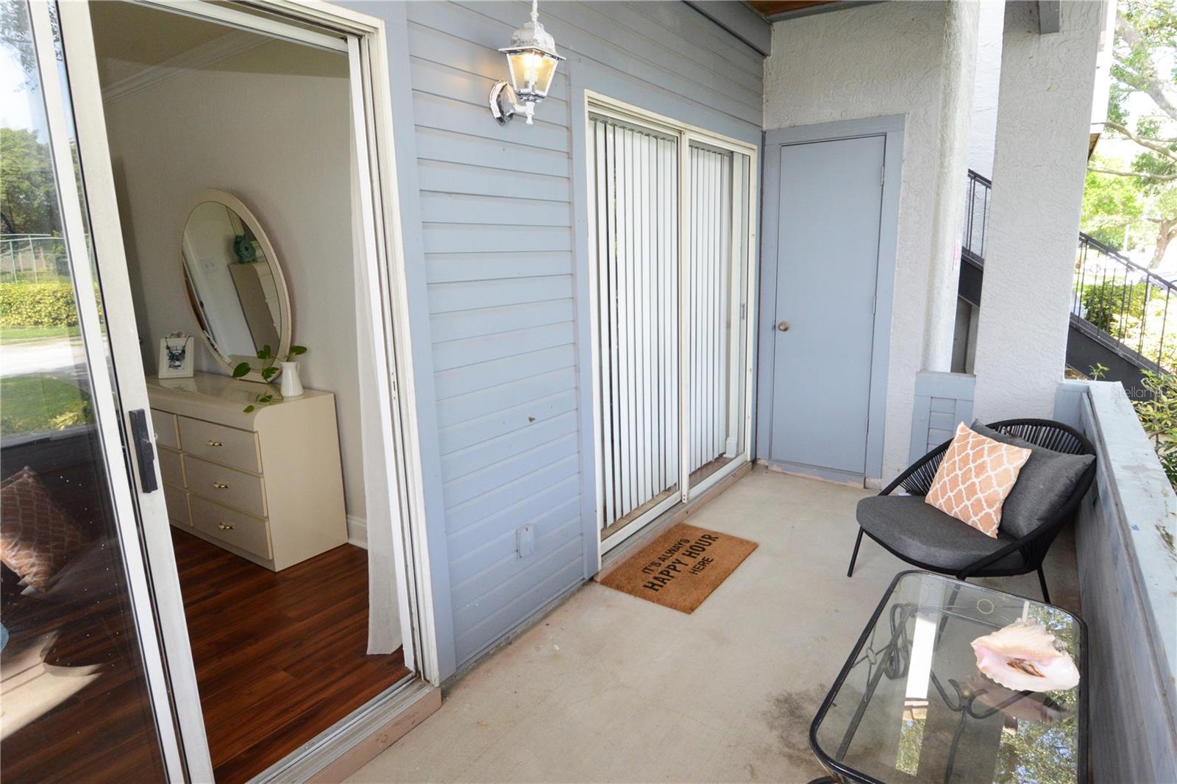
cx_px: 588
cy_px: 392
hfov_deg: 90.0
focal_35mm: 18
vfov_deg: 67.4
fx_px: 588
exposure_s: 1/125
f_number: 8
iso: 1100
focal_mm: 12
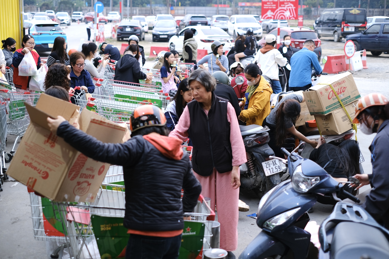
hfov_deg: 37.5
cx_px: 194
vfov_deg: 25.5
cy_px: 130
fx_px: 573
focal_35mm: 53
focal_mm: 35
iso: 320
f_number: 2
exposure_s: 1/220
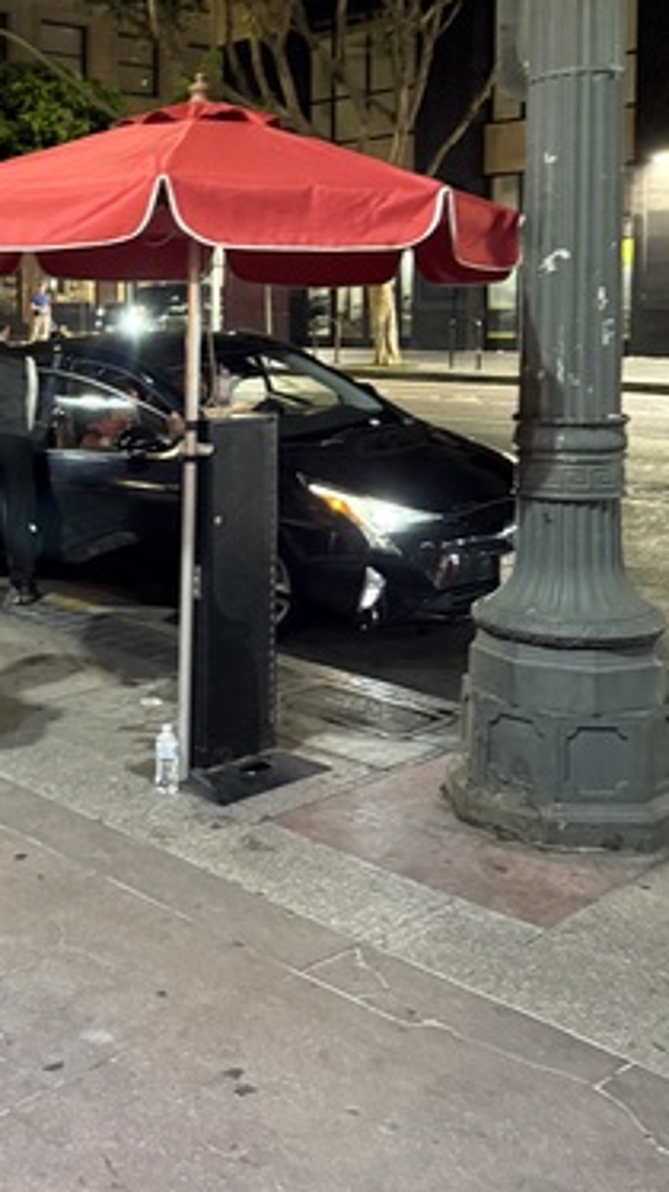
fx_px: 1326
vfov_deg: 47.8
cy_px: 430
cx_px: 70
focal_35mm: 42
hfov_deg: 27.3
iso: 800
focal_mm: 6.76
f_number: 1.78
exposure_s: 1/30
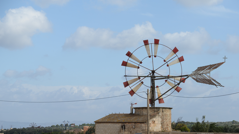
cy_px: 82
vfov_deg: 9.9
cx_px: 130
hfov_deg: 17.6
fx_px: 773
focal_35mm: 122
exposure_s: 1/640
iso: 100
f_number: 6.3
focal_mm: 105
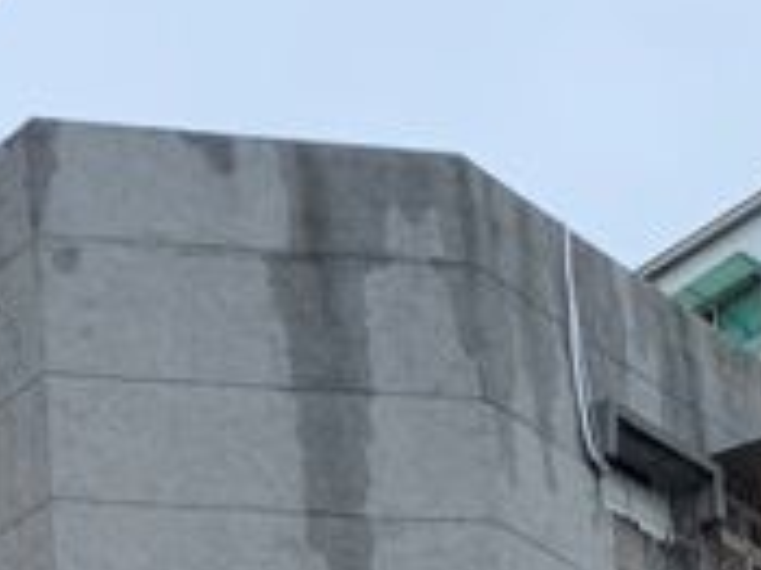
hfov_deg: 13.6
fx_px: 3142
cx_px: 17
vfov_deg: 9.7
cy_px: 1127
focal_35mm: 143
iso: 25
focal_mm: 4.25
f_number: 1.8
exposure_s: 1/1447
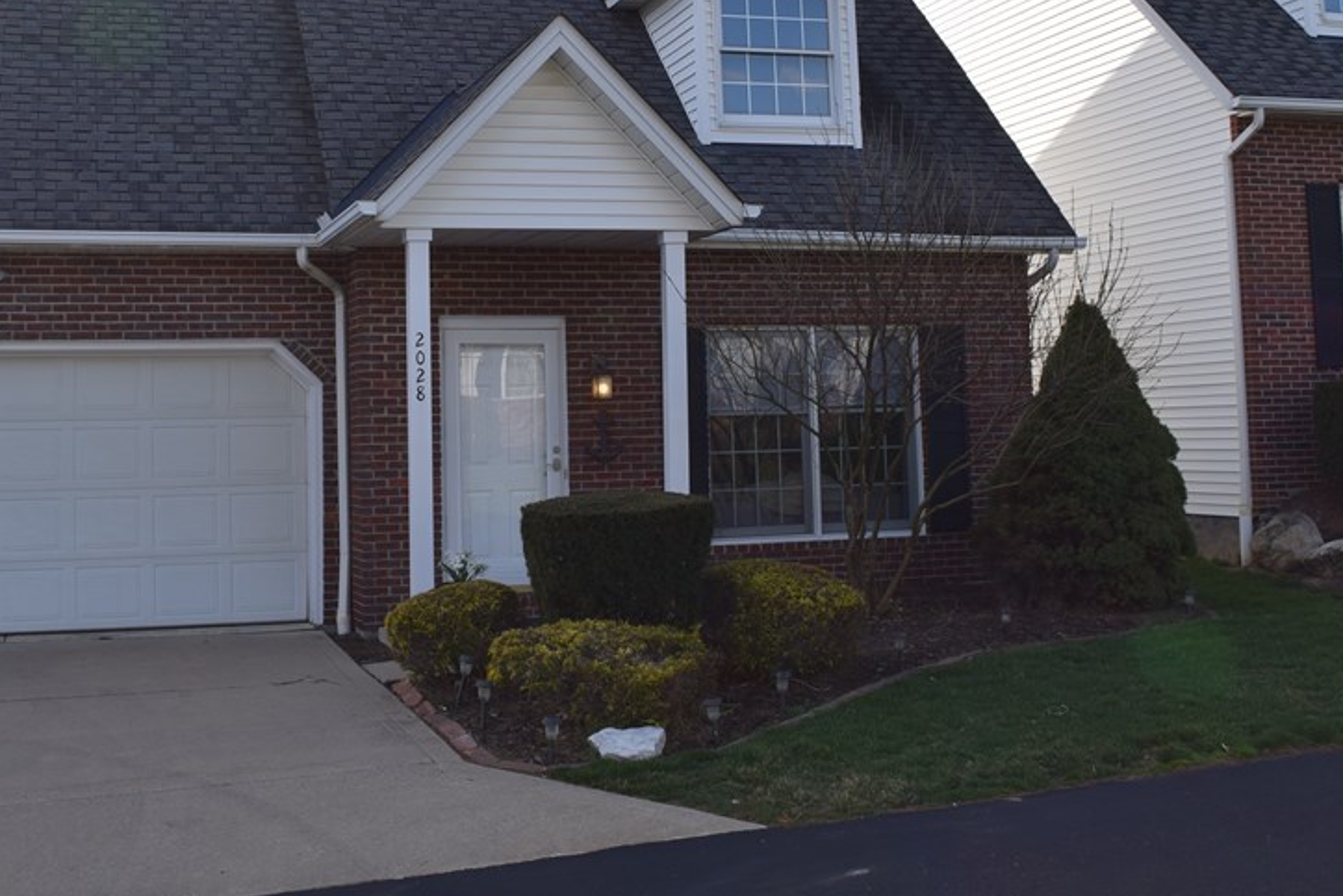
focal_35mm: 45
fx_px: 1679
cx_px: 560
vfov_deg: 29.6
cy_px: 289
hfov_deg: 43.4
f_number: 8
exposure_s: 1/200
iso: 100
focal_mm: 20
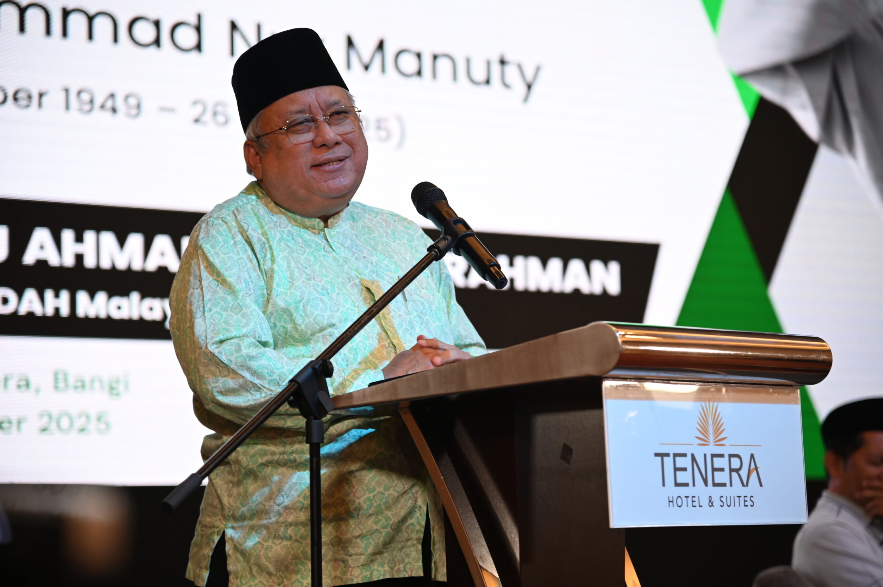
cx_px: 442
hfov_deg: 17.1
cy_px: 294
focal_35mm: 120
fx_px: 2941
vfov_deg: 11.4
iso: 1600
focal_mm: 120
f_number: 4
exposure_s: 1/125
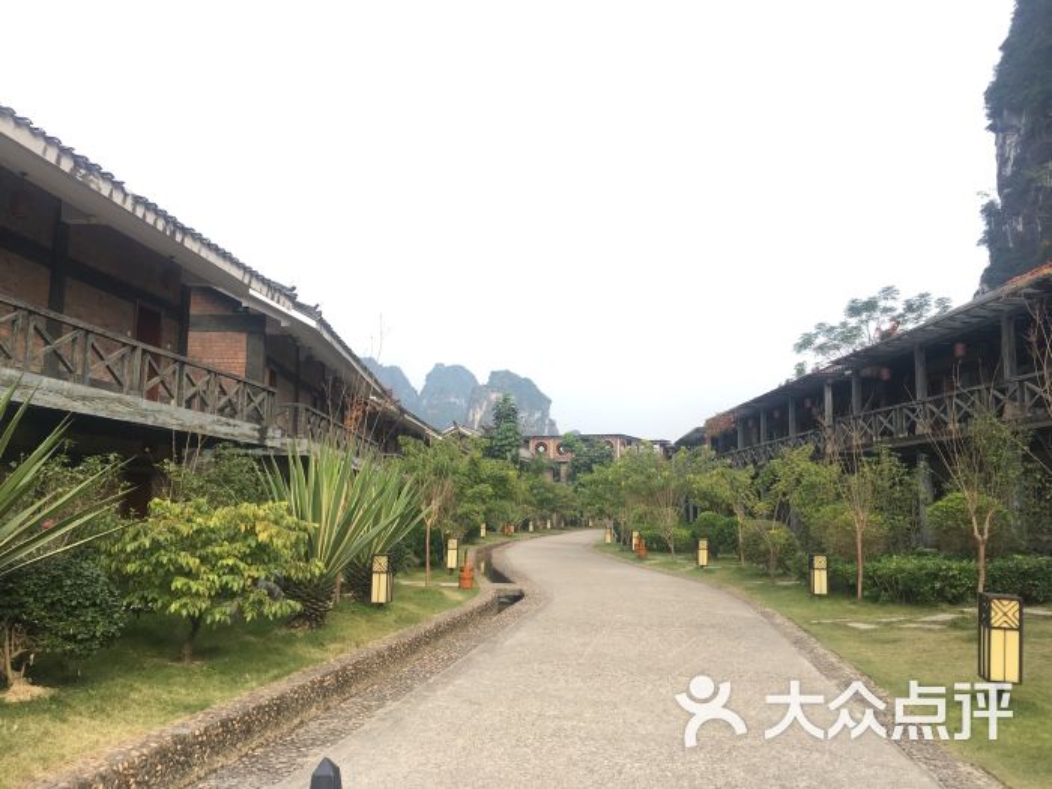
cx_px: 526
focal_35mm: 29
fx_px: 881
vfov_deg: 48.2
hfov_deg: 61.7
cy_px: 394
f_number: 2.2
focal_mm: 4.15
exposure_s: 1/293
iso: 25
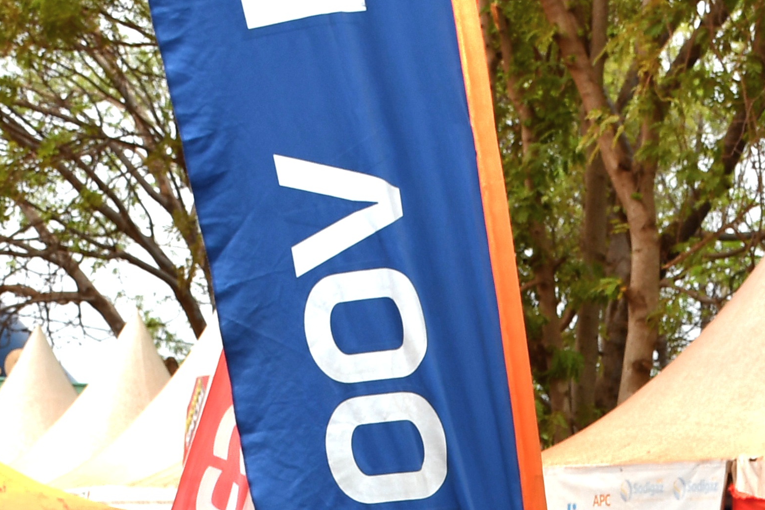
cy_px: 897
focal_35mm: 140
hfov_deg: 14.6
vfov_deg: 9.4
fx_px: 2975
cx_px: 605
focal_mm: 26
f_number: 8
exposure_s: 1/250
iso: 140
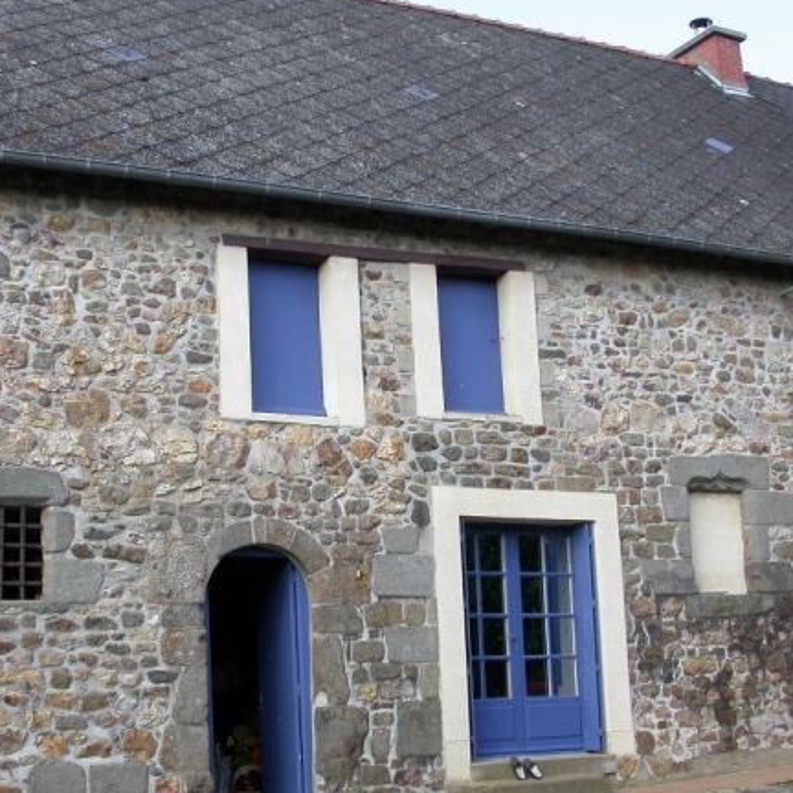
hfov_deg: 32.1
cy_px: 413
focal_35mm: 53
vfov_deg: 32.2
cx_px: 334
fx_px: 1374
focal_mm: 7.85
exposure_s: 1/188
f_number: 5.3
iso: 100
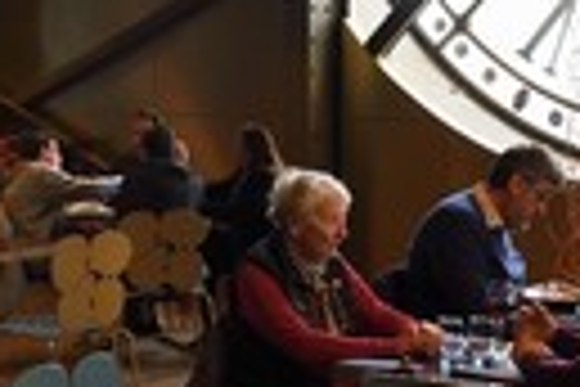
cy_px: -68
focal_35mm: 98
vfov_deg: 13.6
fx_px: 1579
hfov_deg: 20.8
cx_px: 330
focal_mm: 30
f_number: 11
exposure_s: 1/25
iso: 800
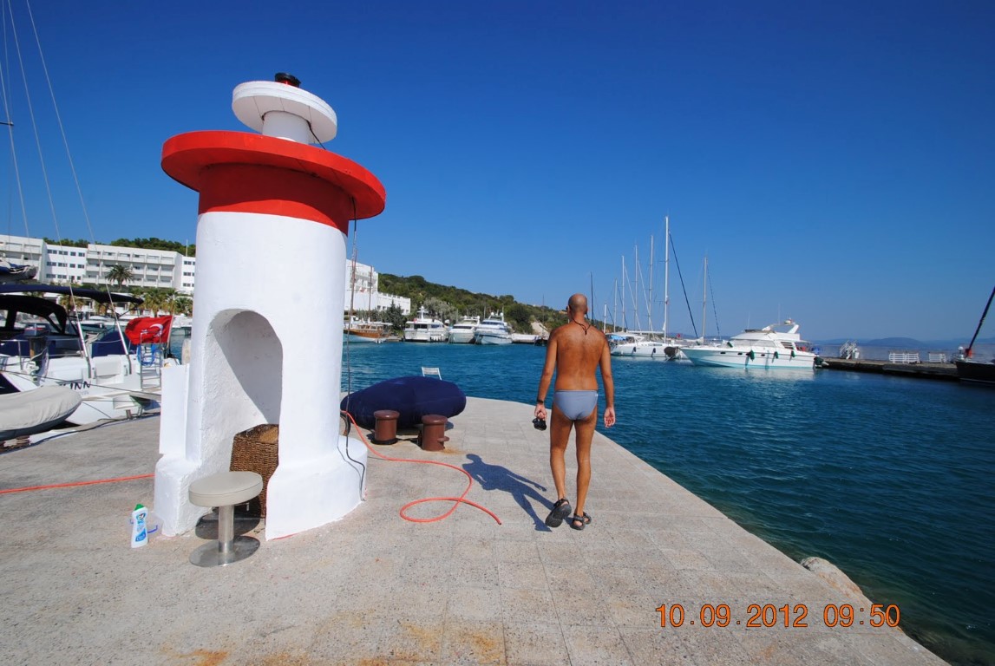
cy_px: 333
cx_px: 498
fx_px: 415
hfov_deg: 100.3
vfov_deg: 77.5
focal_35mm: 15
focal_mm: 10
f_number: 9
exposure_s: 1/320
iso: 100
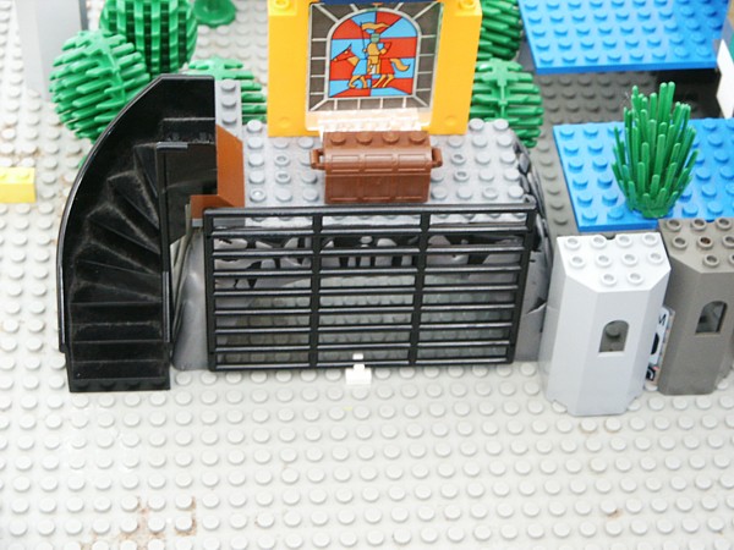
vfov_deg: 18.9
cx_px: 367
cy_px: 275
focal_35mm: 78
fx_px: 1654
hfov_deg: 25.0
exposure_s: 1/8
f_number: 3.6
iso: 200
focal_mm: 15.53
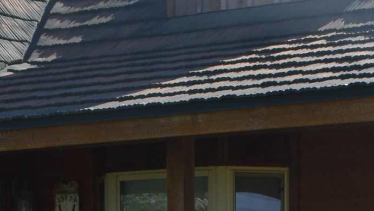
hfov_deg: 16.6
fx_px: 1249
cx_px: 385
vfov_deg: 8.9
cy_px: 463
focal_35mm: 126
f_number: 8
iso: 125
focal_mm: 18
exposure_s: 1/250
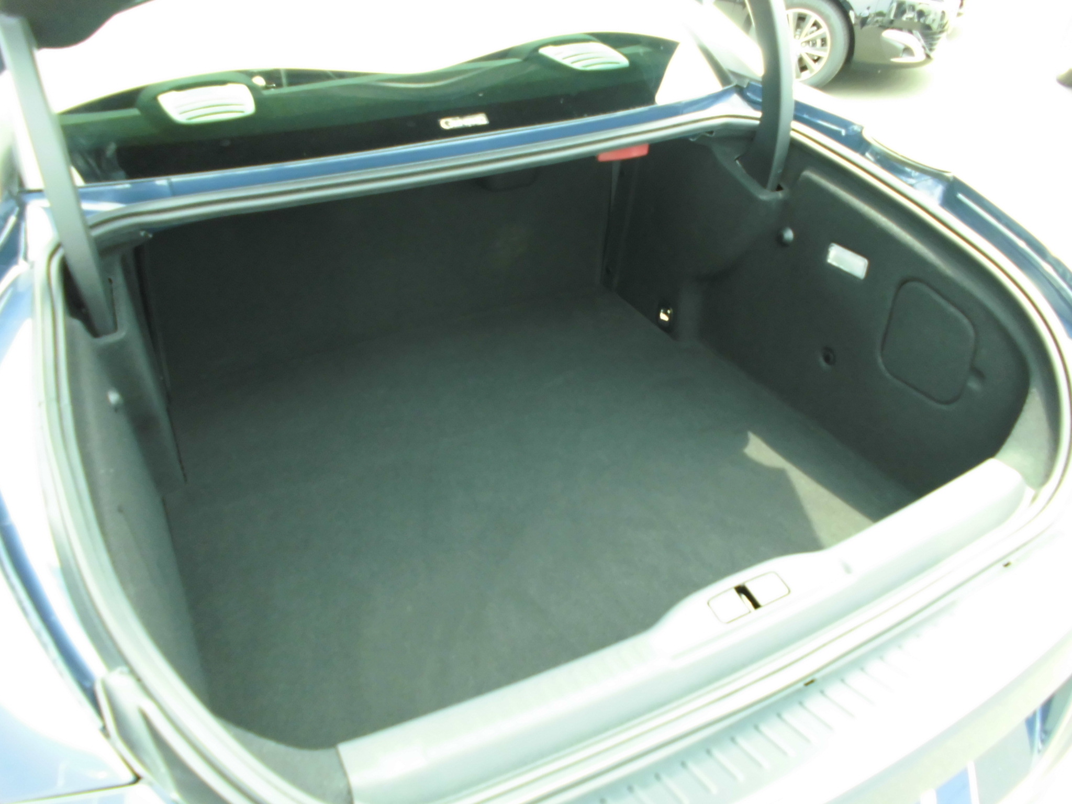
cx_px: 536
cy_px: 402
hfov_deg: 67.3
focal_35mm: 26
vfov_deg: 53.1
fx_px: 805
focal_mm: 4.6
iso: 200
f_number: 3.5
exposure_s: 1/60
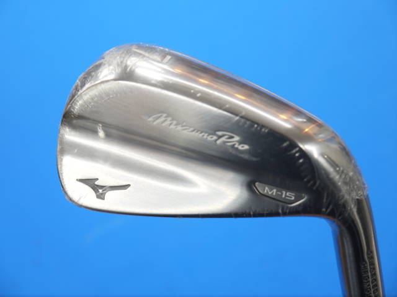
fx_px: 826
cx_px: 198
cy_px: 148
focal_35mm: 72
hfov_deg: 27.0
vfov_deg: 20.4
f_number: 5.3
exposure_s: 1/80
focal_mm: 36
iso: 320
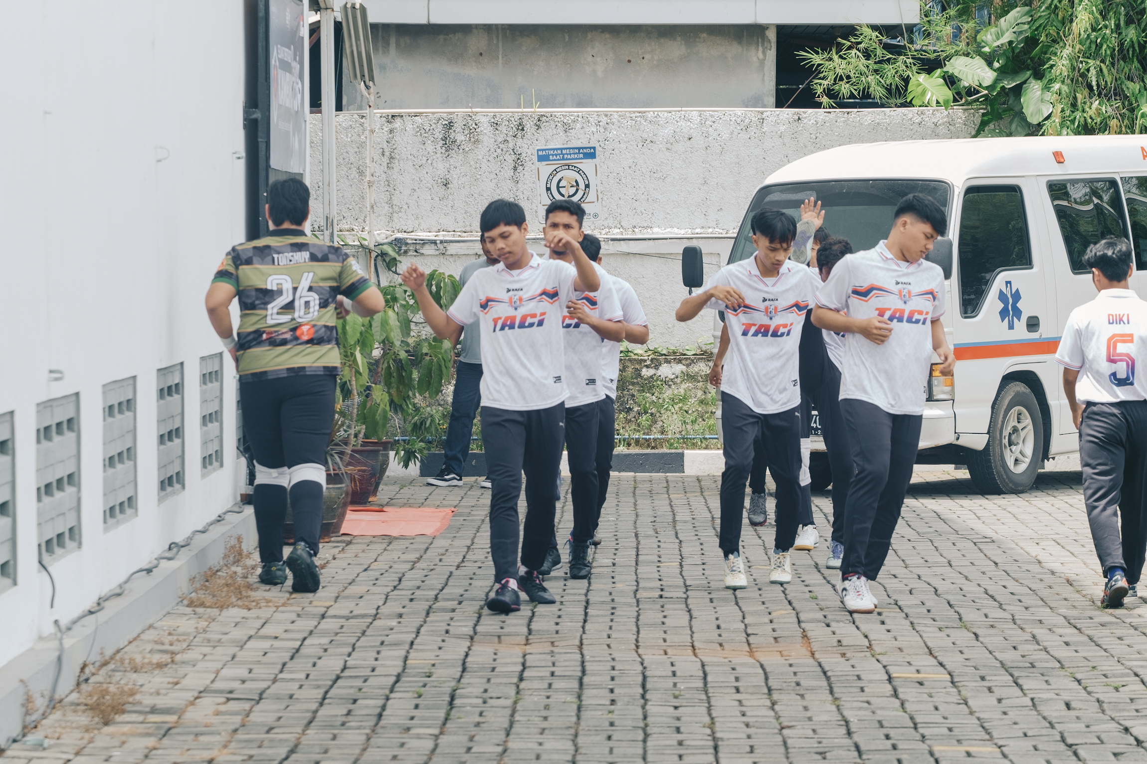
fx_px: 3345
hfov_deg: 19.5
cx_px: 574
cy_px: 382
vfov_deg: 13.0
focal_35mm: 105
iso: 320
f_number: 7.1
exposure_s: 1/250
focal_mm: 70
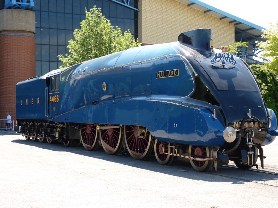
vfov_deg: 23.3
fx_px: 506
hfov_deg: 30.7
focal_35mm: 63
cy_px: 104
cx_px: 139
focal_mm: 11.1
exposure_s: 1/160
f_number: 4
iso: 80
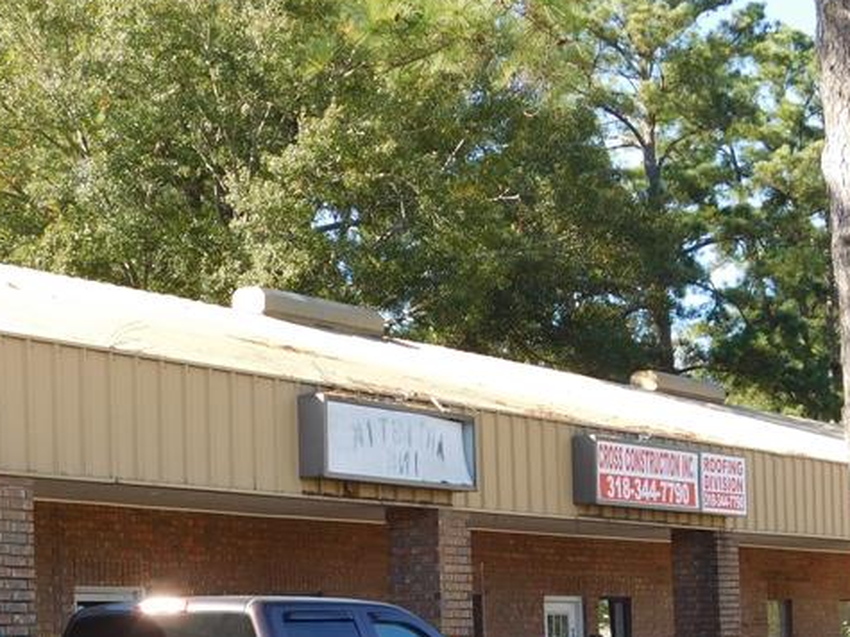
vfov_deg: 15.1
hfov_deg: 20.2
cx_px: 524
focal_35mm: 97
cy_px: 548
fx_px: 2381
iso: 125
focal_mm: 8
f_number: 3.7
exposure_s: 1/250
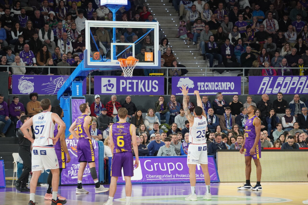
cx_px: 154
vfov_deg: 8.0
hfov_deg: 12.0
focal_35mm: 171
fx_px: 1463
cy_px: 102
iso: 1000
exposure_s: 1/200
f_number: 5.6
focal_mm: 114
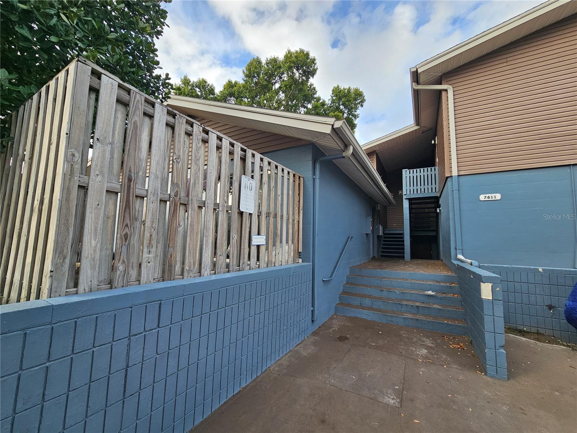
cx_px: 288
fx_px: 217
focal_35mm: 13
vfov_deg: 89.9
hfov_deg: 106.2
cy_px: 216
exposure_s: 1/707
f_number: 2.2
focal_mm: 2.2
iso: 50
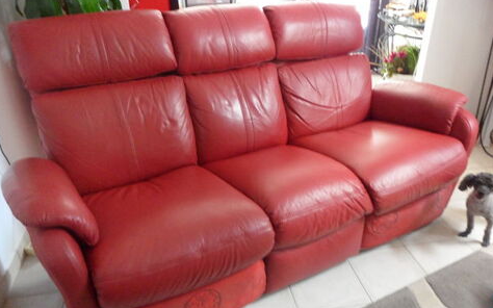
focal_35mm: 29
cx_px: 245
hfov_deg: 64.6
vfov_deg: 43.0
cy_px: 173
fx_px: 390
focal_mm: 4.9
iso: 400
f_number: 3.5
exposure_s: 1/6
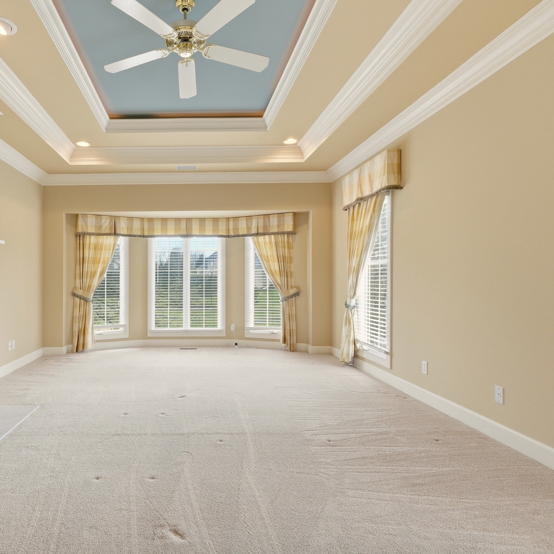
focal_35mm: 20
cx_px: 186
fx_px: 362
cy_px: 276
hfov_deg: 72.6
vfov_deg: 74.8
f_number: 9
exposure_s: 1/400
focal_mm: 10
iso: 400
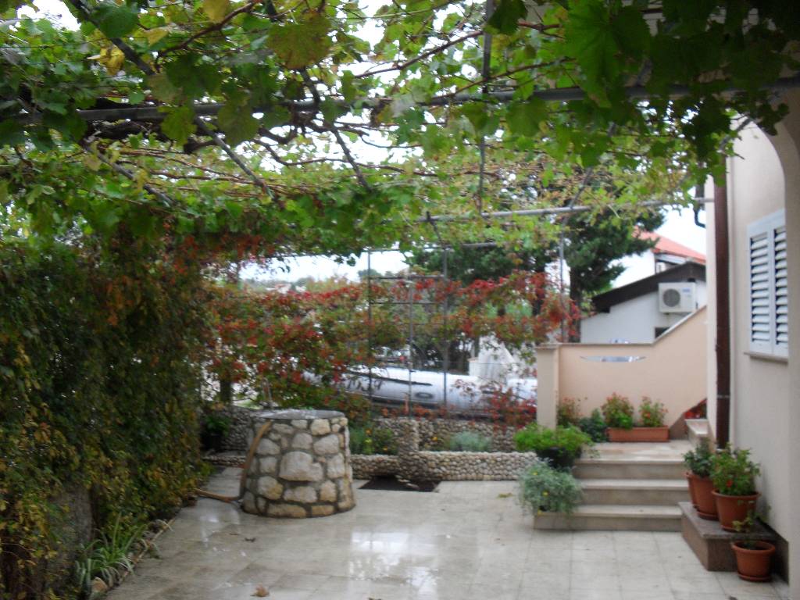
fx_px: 809
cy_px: 300
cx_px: 400
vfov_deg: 40.7
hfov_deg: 52.6
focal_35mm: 35
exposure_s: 1/90
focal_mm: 6.3
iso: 100
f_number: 3.2
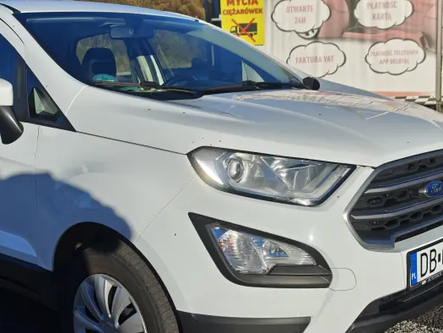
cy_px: 190
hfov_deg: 38.1
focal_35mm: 50
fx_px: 640
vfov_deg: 29.1
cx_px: 244
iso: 50
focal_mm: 8.72
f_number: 2
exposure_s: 1/2411
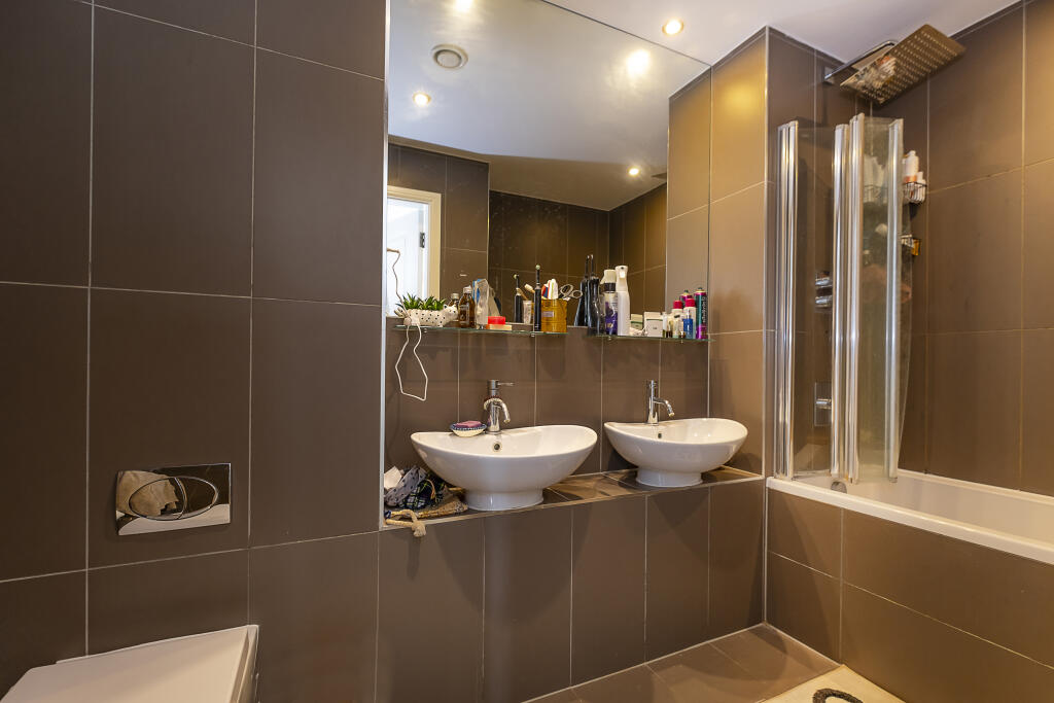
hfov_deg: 100.4
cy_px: 352
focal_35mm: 15
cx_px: 527
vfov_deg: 77.3
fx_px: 439
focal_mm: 10
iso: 500
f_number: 4
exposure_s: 1/3
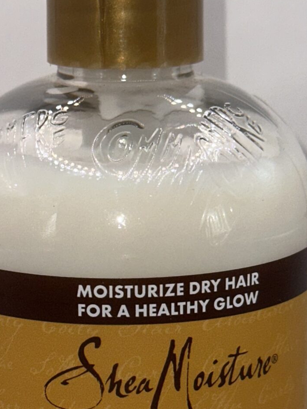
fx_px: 1548
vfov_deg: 14.9
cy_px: 351
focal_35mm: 131
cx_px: 117
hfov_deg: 11.3
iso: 40
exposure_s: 1/919
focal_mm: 6.86
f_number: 1.78
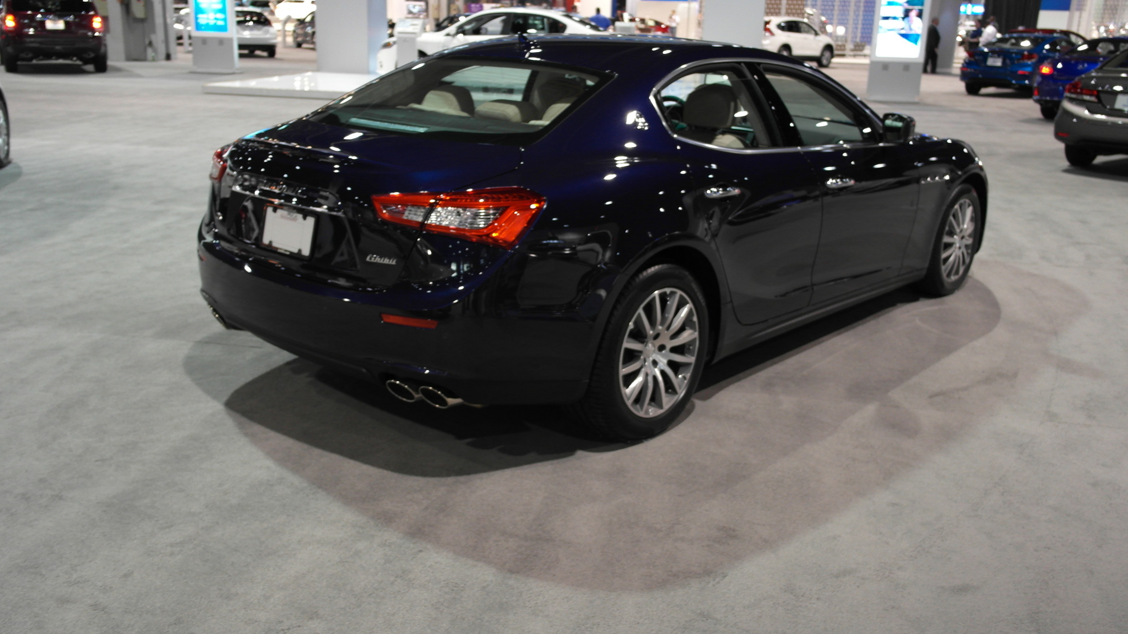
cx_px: 572
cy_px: 302
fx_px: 957
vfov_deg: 36.7
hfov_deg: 61.0
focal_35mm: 32
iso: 400
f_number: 3.5
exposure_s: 1/20
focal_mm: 20
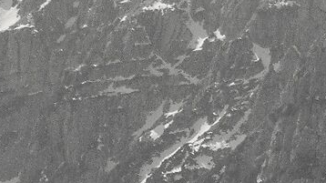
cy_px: 580
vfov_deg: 2.1
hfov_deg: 3.8
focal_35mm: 569
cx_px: 614
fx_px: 4916
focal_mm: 29.5
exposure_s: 1/2000
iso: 125
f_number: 5
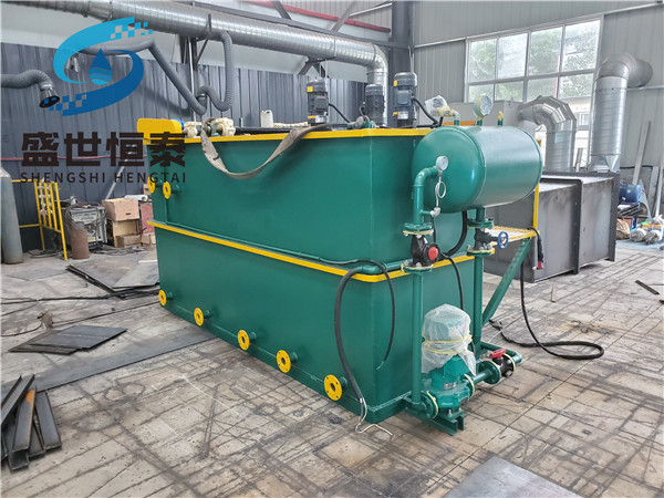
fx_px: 499
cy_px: 249
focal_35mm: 26
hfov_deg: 67.3
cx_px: 332
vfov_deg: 53.1
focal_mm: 4.3
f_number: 2.4
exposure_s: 1/50
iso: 640
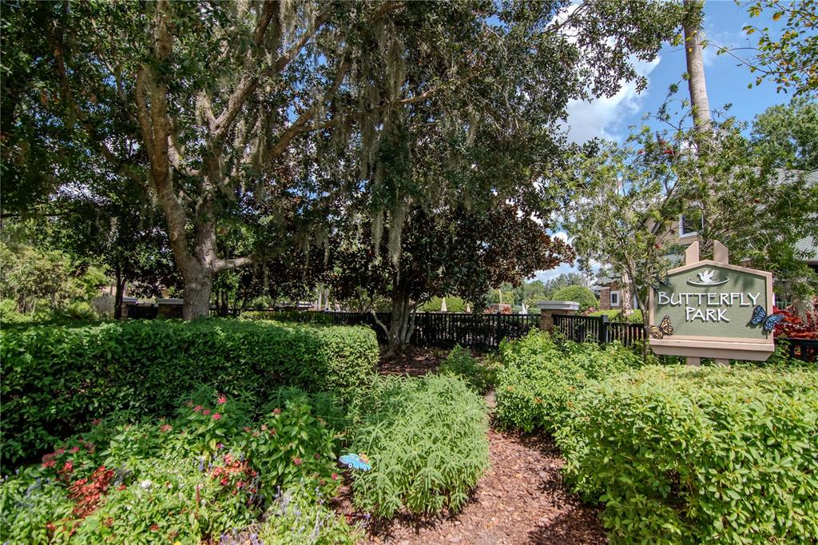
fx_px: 375
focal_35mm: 16
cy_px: 272
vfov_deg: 72.0
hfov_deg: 95.0
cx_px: 409
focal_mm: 11
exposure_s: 1/1000
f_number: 7.1
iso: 800
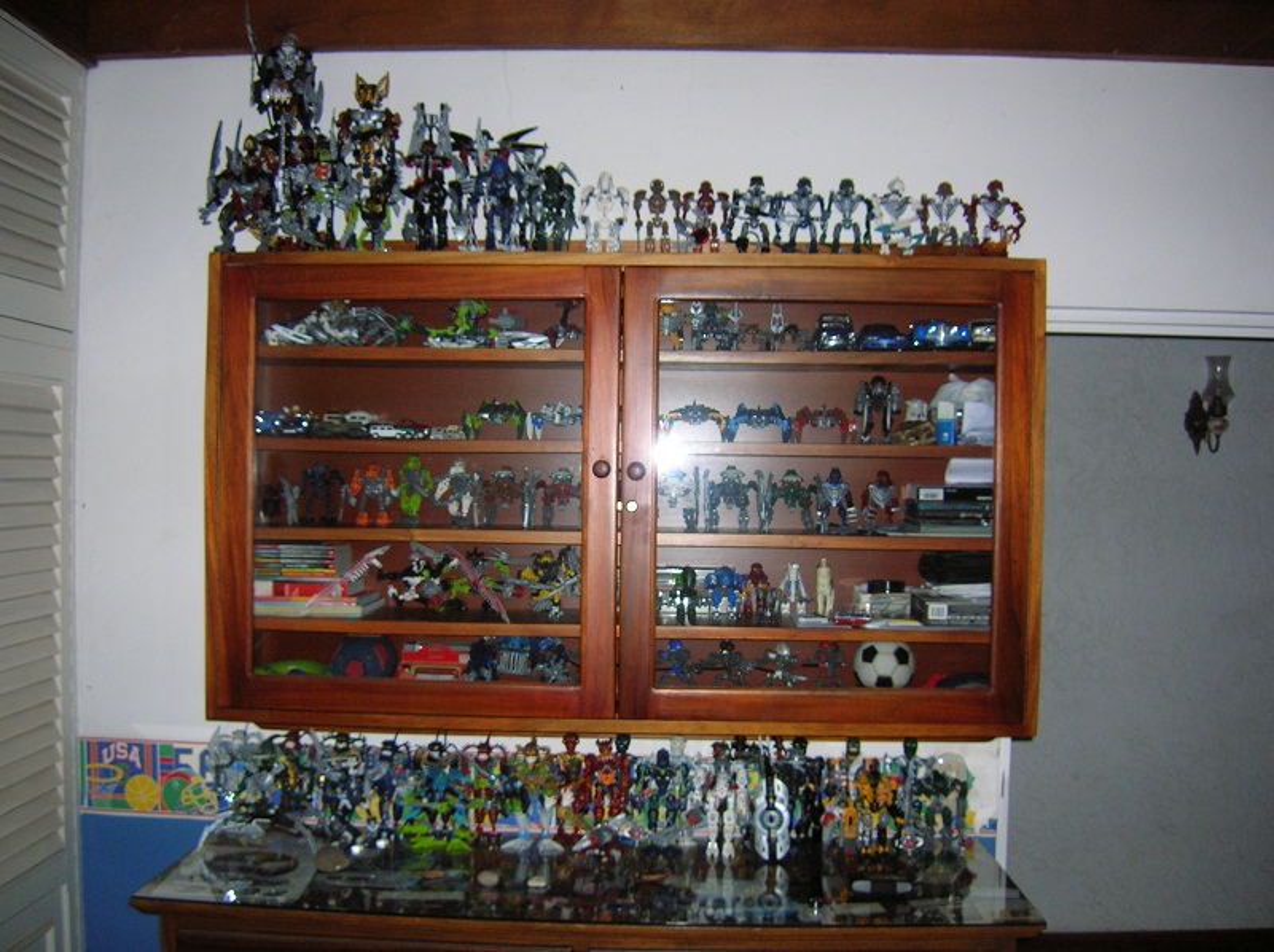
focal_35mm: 34
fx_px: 1250
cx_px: 637
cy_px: 476
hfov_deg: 54.0
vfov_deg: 41.7
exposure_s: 1/60.1
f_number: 2.9
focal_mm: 5.7
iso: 83
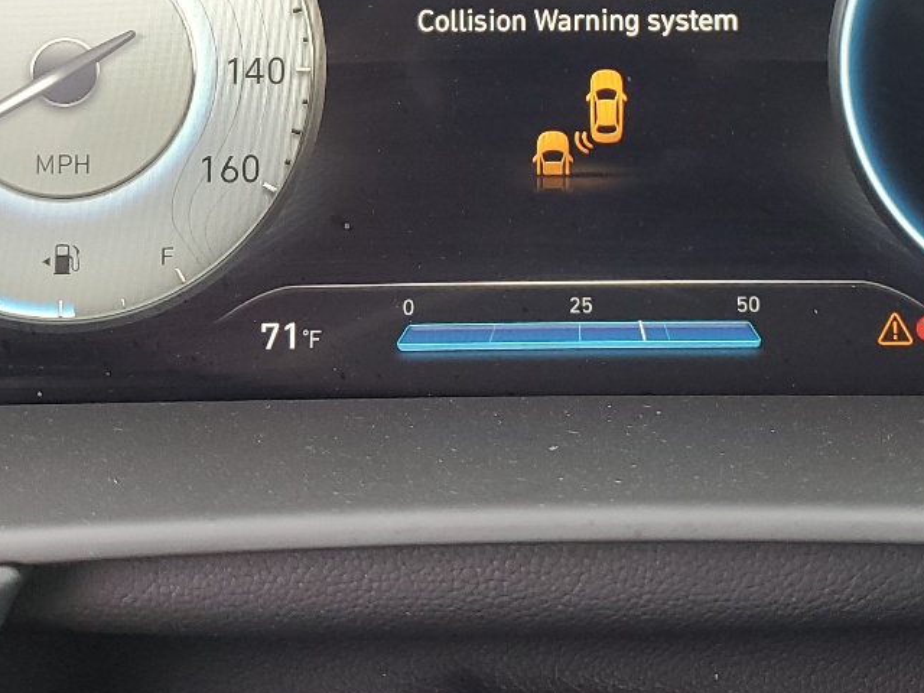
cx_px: 598
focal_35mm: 65
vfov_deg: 21.8
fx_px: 1735
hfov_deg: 29.7
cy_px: 7
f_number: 1.5
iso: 89
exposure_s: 1/120
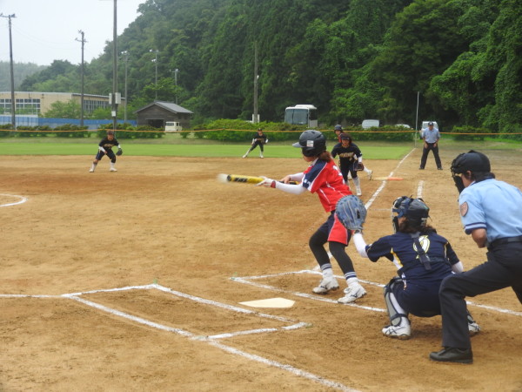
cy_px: 196
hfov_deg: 29.8
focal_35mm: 65
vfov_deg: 22.6
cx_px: 261
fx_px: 980
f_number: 4.2
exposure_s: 1/125
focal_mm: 11.6
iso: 100
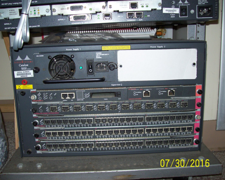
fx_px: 253
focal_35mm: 38
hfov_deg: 47.9
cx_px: 106
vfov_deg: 39.2
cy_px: 90
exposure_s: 1/64
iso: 80
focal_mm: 6
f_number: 2.7
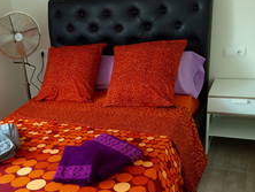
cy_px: 135
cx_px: 60
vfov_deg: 30.6
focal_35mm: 47
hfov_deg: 39.2
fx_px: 347
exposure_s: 1/33
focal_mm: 4.15
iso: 125
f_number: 2.2
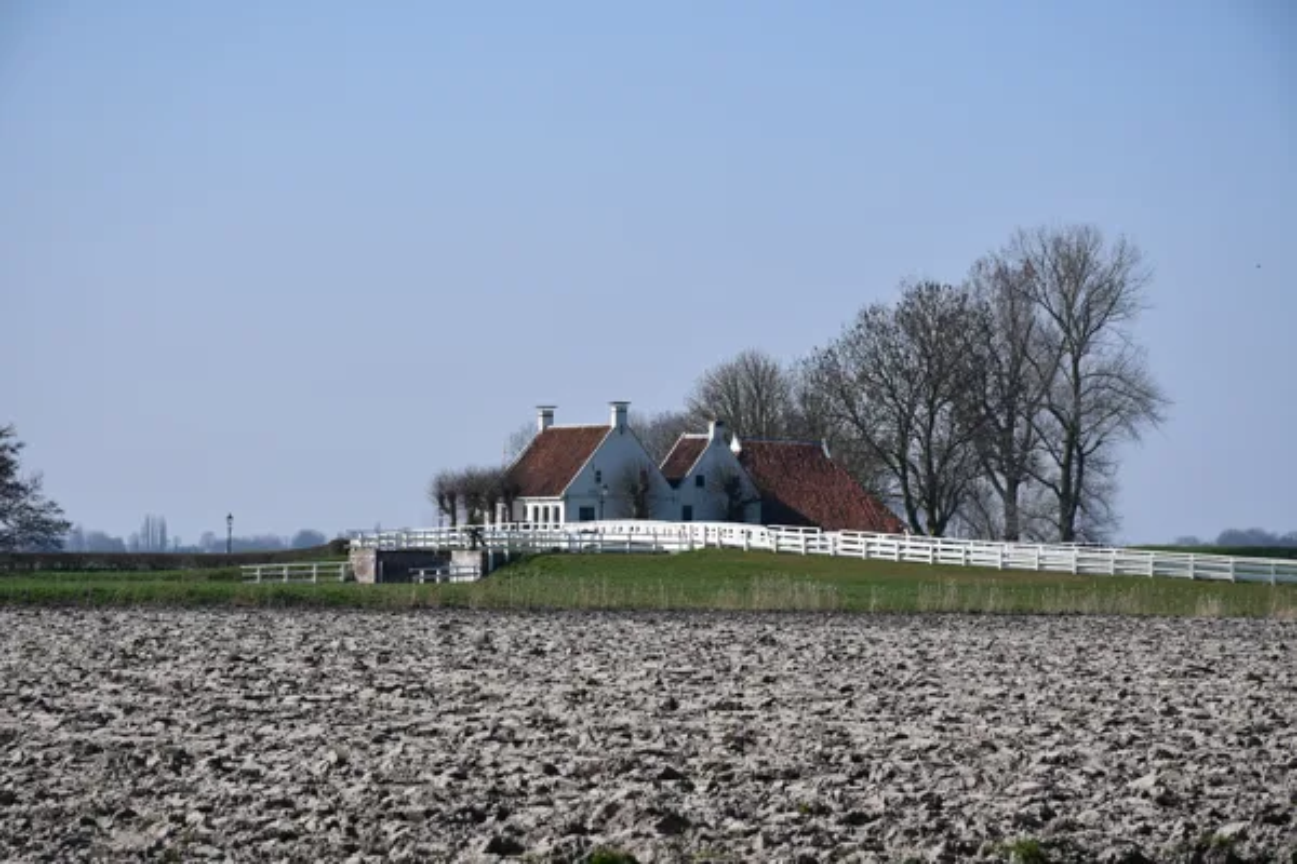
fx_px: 5656
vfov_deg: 8.7
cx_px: 648
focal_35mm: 157
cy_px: 432
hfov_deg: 13.1
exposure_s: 1/400
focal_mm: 105
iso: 100
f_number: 10
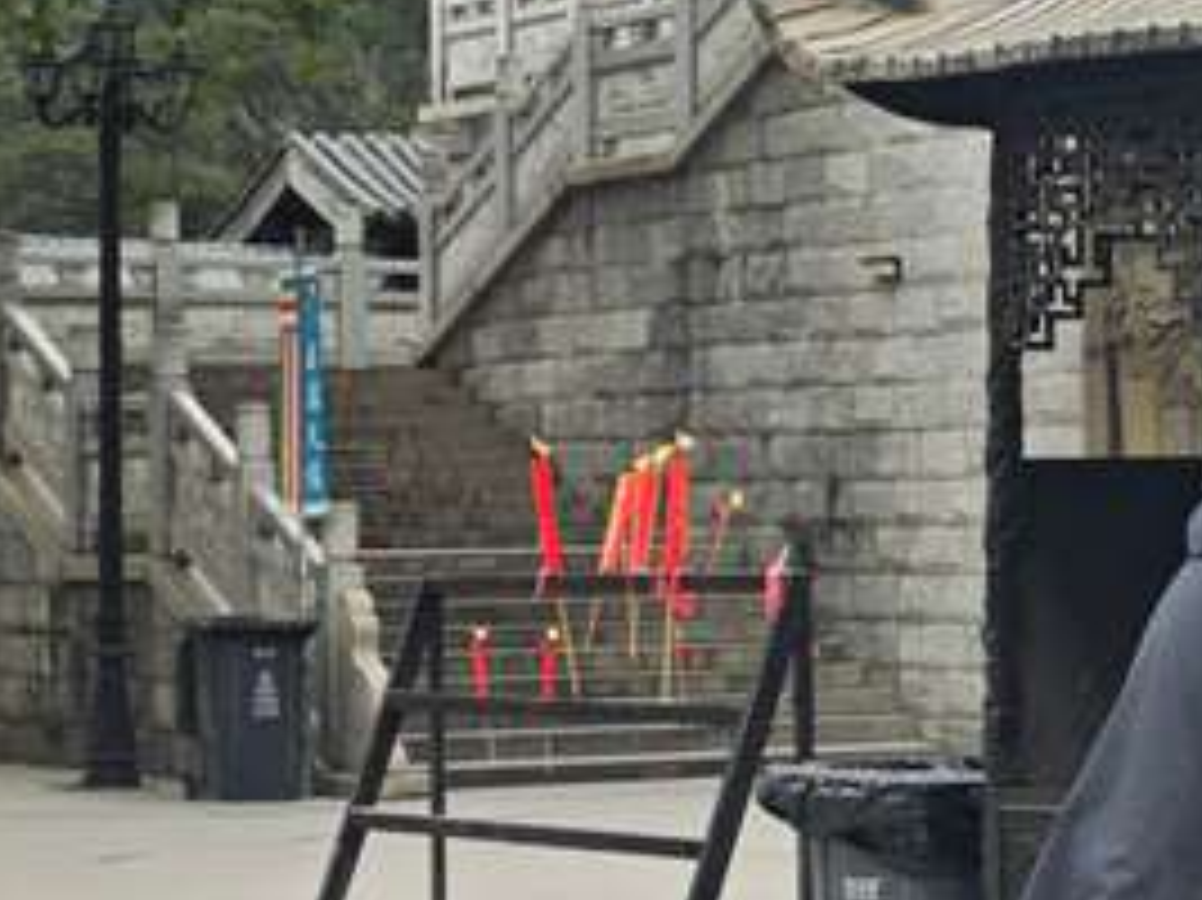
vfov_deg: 10.7
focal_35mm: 138
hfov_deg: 13.5
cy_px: 423
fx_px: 4790
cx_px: 1756
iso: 50
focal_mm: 6.55
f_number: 1.62
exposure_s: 1/659
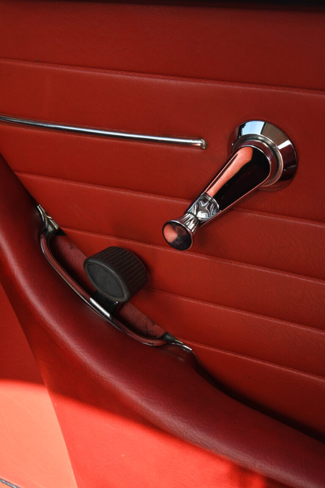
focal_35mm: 75
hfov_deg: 18.2
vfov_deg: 27.0
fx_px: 1016
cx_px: 162
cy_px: 244
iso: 250
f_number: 13
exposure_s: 1/60
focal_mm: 50
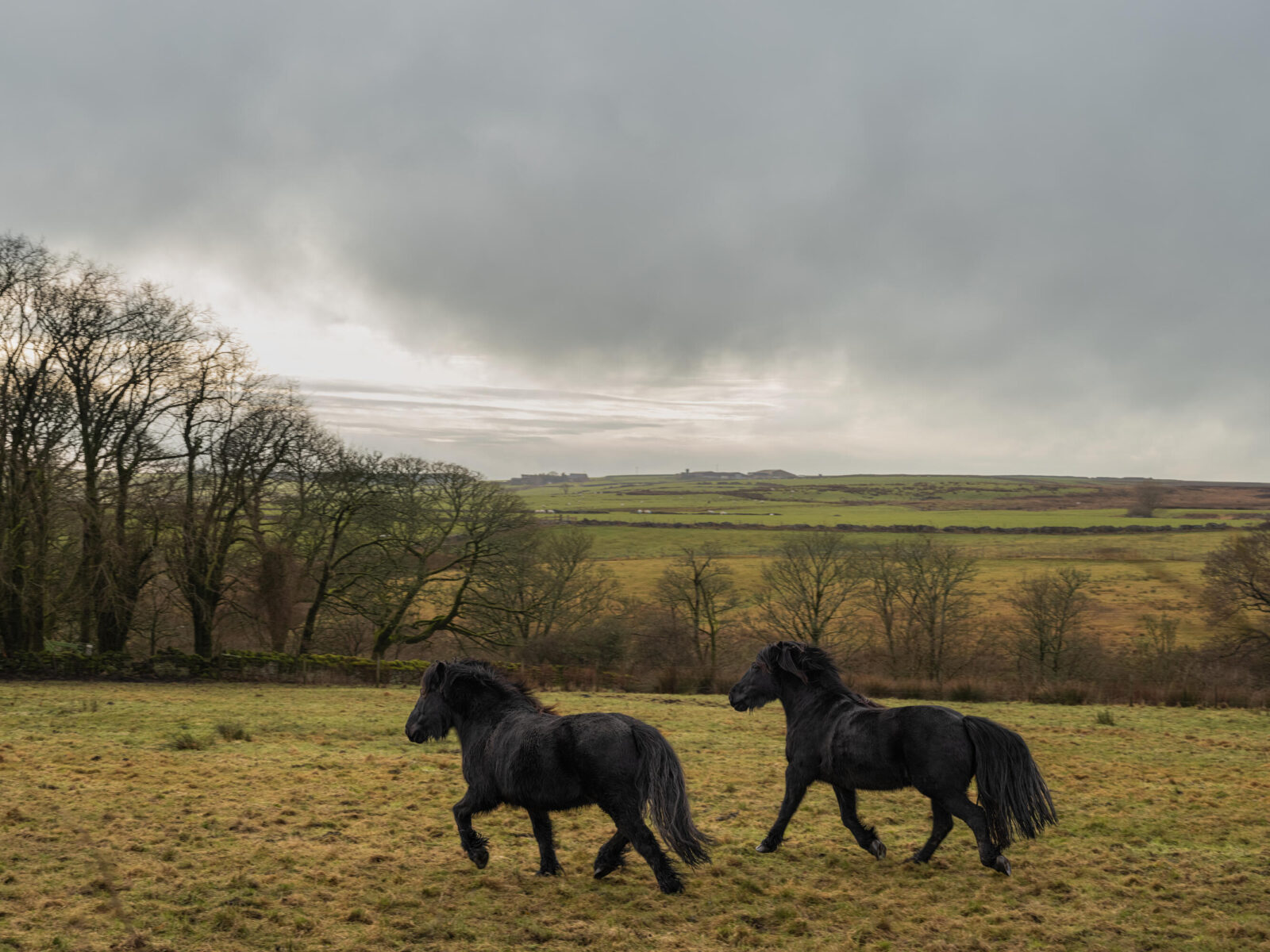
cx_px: 635
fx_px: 2018
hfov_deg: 34.9
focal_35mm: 55
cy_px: 476
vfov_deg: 26.6
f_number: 8
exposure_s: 1/200
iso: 800
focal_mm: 70
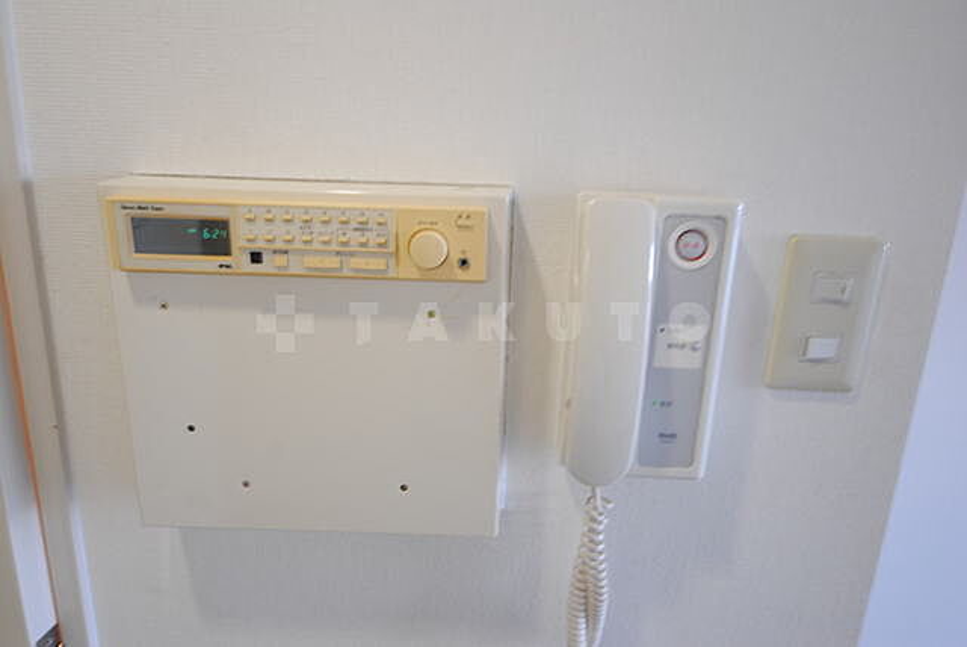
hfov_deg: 81.2
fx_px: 565
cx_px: 484
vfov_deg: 59.6
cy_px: 324
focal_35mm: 21
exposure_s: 1/2.5
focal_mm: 14
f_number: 5.3
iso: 100
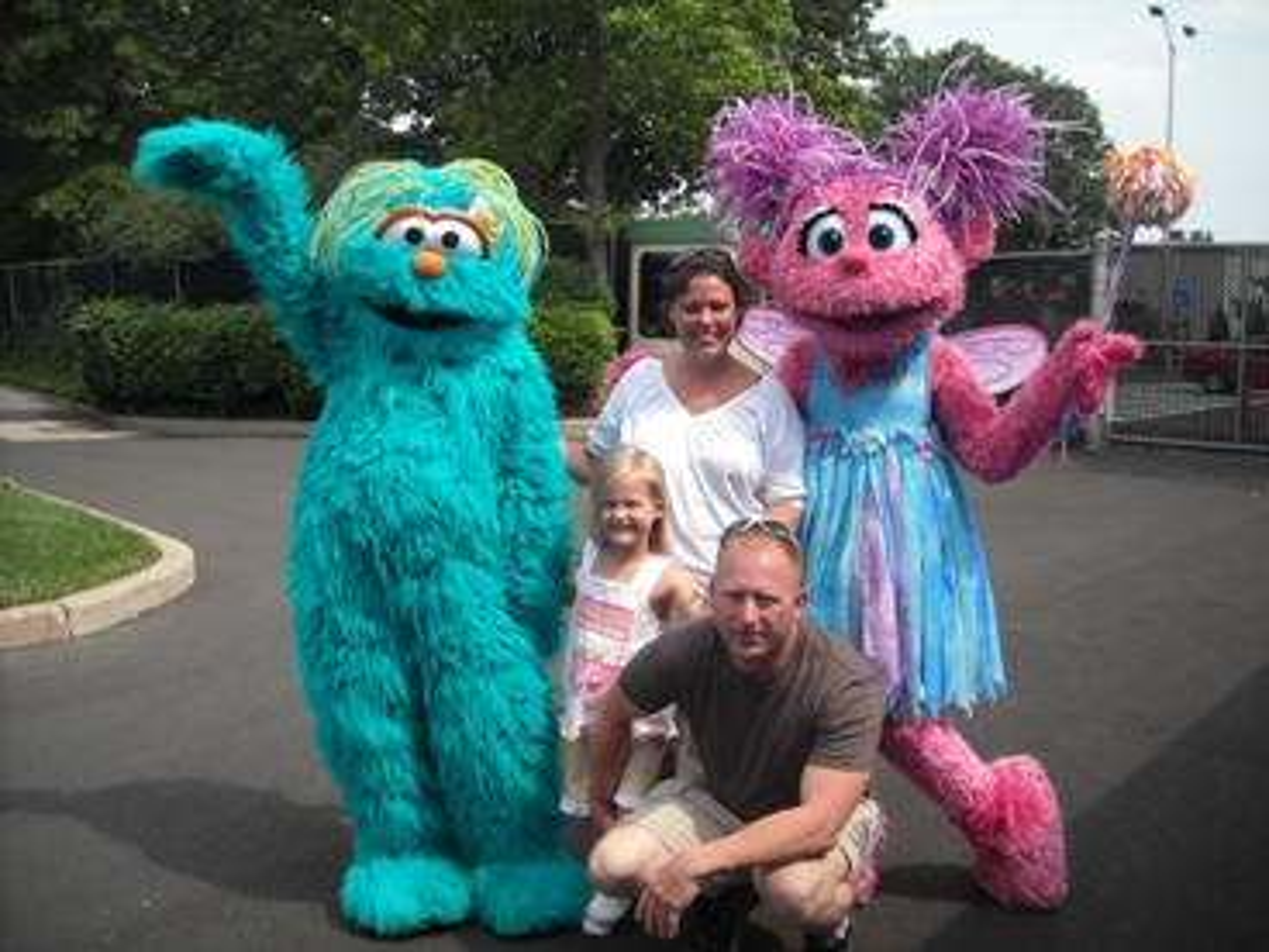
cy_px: 476
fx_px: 1283
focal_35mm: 35
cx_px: 634
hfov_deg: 52.6
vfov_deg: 40.7
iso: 64
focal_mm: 5.7
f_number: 5.6
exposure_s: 1/184
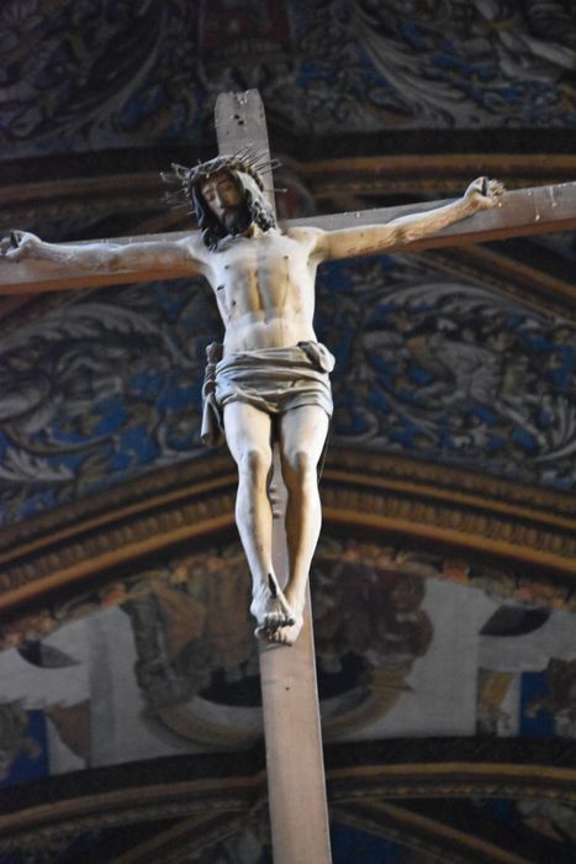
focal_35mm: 195
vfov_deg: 10.5
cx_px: 288
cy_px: 432
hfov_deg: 7.0
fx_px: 4677
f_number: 5
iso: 12800
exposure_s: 1/40
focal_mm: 130
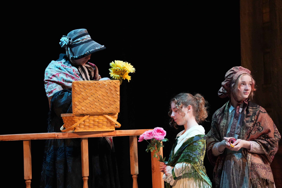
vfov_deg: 4.6
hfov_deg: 6.9
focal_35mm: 300
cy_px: 94
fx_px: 2350
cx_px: 141
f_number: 6.3
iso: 8000
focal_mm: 300
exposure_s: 1/320
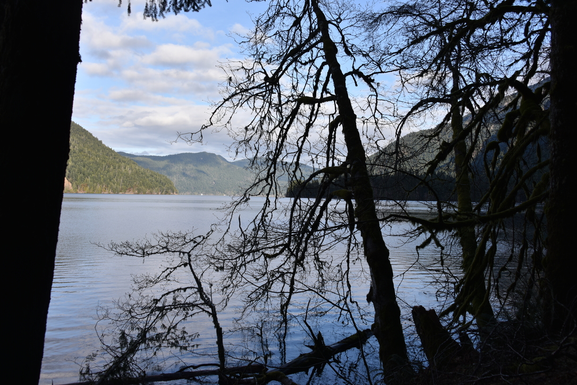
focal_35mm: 33
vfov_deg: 39.9
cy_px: 168
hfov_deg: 57.2
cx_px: 308
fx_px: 529
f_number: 8
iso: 100
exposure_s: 1/250
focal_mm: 28
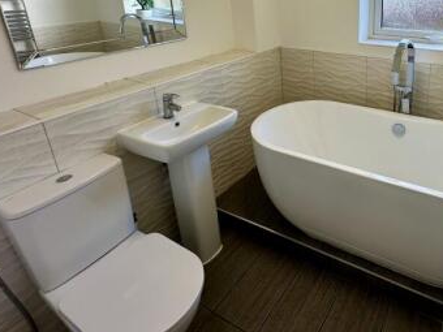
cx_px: 341
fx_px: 307
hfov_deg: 66.4
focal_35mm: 24
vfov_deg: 53.7
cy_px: 75
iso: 50
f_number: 2.2
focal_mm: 2.22
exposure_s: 1/100
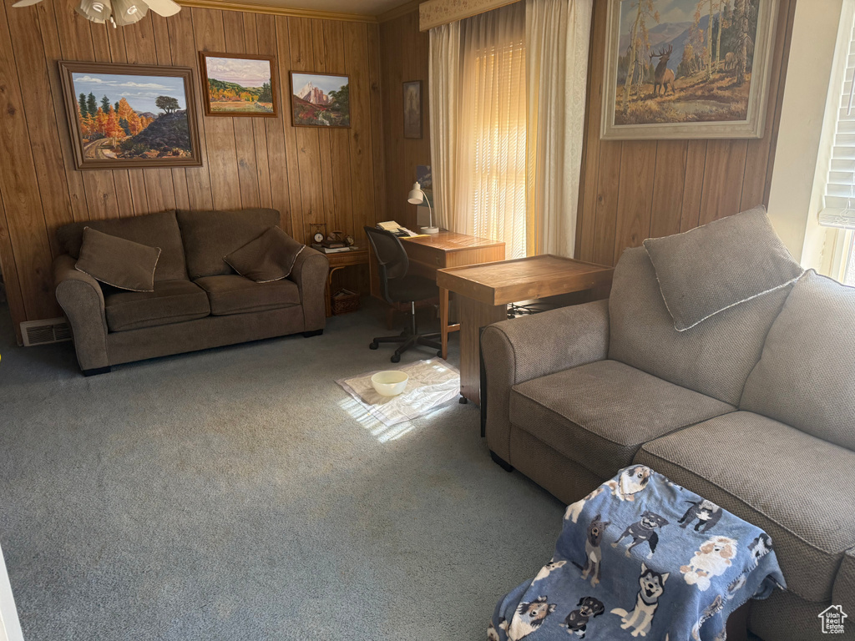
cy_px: 320
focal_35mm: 24
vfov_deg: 56.8
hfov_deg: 71.6
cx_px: 428
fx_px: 593
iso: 200
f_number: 1.78
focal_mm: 6.76
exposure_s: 1/127
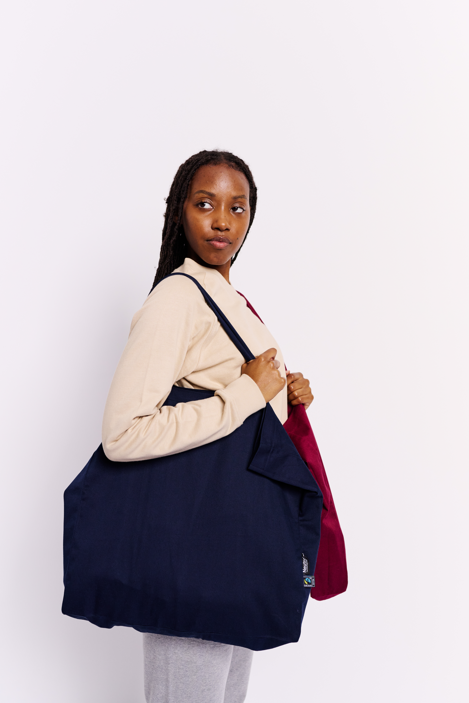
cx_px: 234
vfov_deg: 54.4
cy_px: 352
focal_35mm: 35
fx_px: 684
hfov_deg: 37.9
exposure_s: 1/1000
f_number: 4
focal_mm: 35
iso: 800
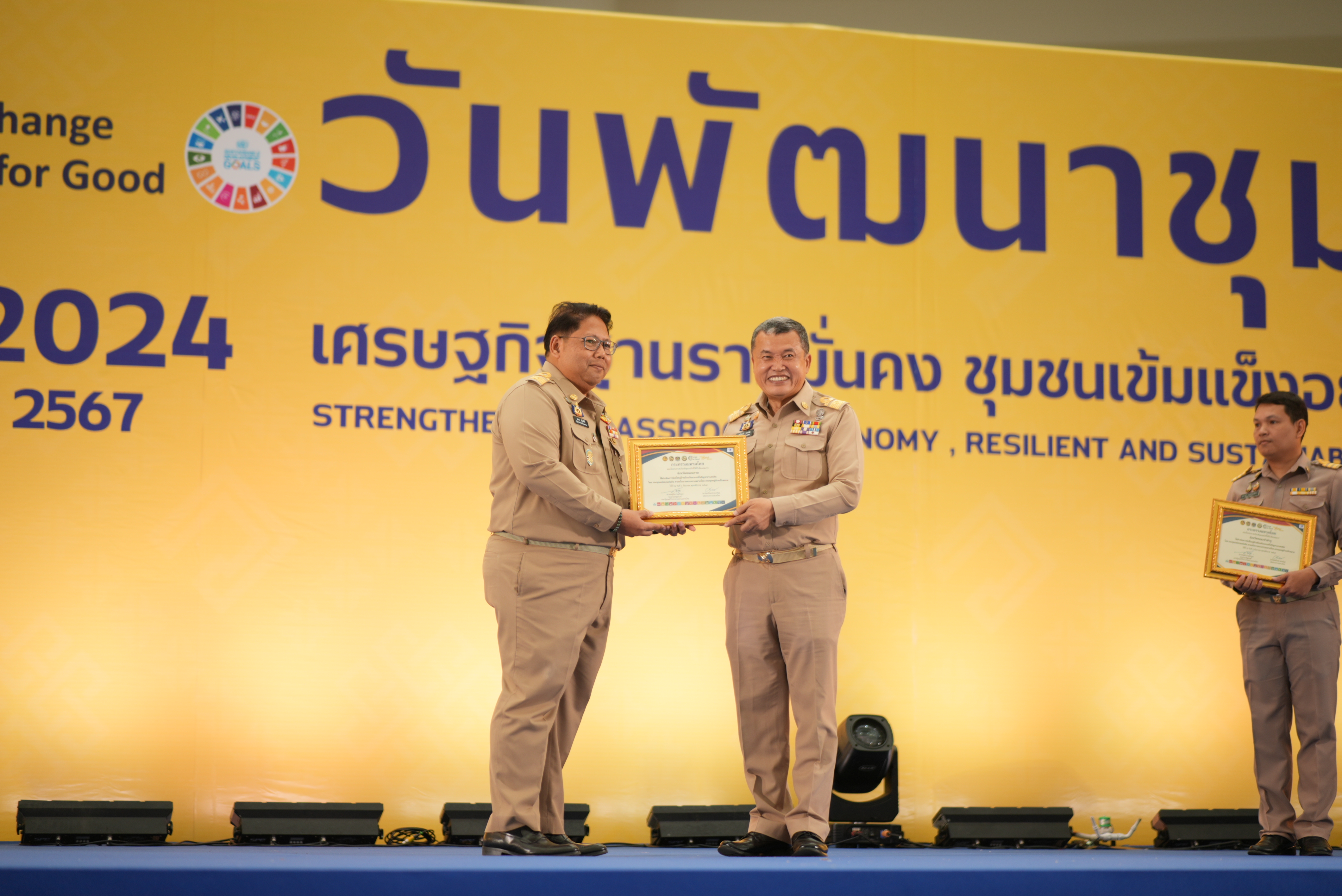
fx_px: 3170
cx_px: 671
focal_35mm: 85
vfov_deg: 16.1
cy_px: 448
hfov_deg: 23.9
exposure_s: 1/250
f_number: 1.4
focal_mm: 85
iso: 160
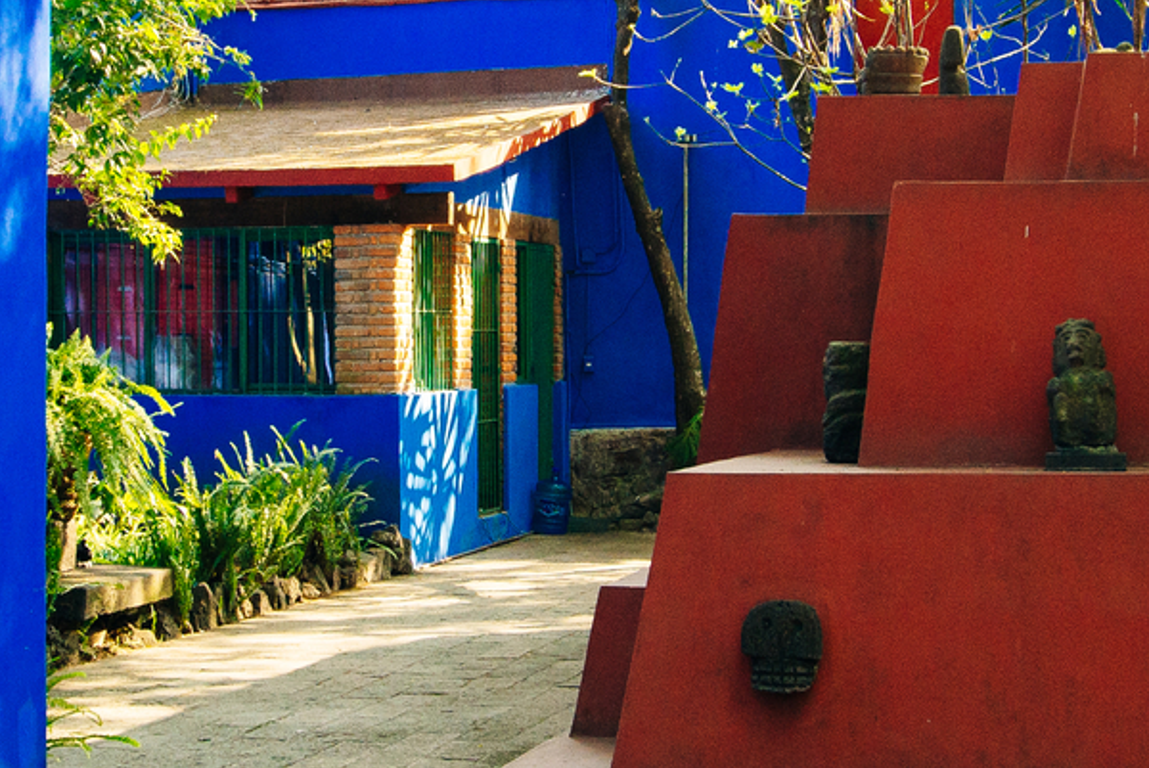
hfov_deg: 25.3
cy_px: 275
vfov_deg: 17.1
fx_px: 2555
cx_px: 502
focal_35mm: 80
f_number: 5.6
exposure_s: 1/400
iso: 800
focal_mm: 24
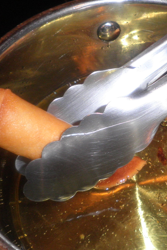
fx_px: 348
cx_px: 150
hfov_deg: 26.1
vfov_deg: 39.5
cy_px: 140
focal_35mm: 50
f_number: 2.6
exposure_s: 1/30
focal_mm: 4.7
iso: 160
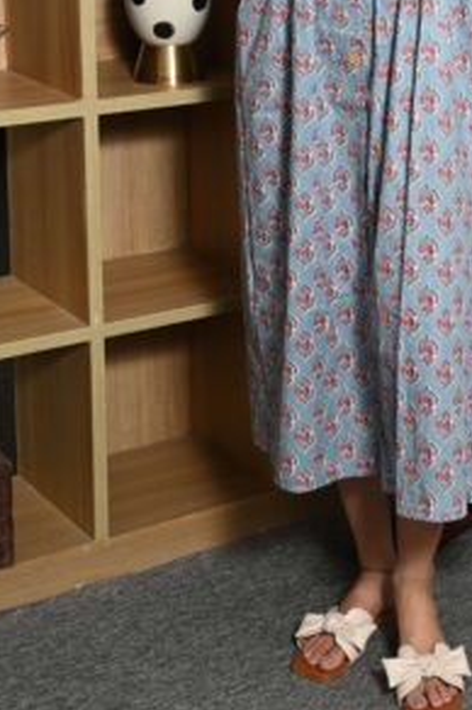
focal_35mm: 88
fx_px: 1735
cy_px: 19
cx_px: 526
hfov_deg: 15.1
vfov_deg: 22.4
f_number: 5.6
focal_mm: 38
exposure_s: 1/160
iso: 400
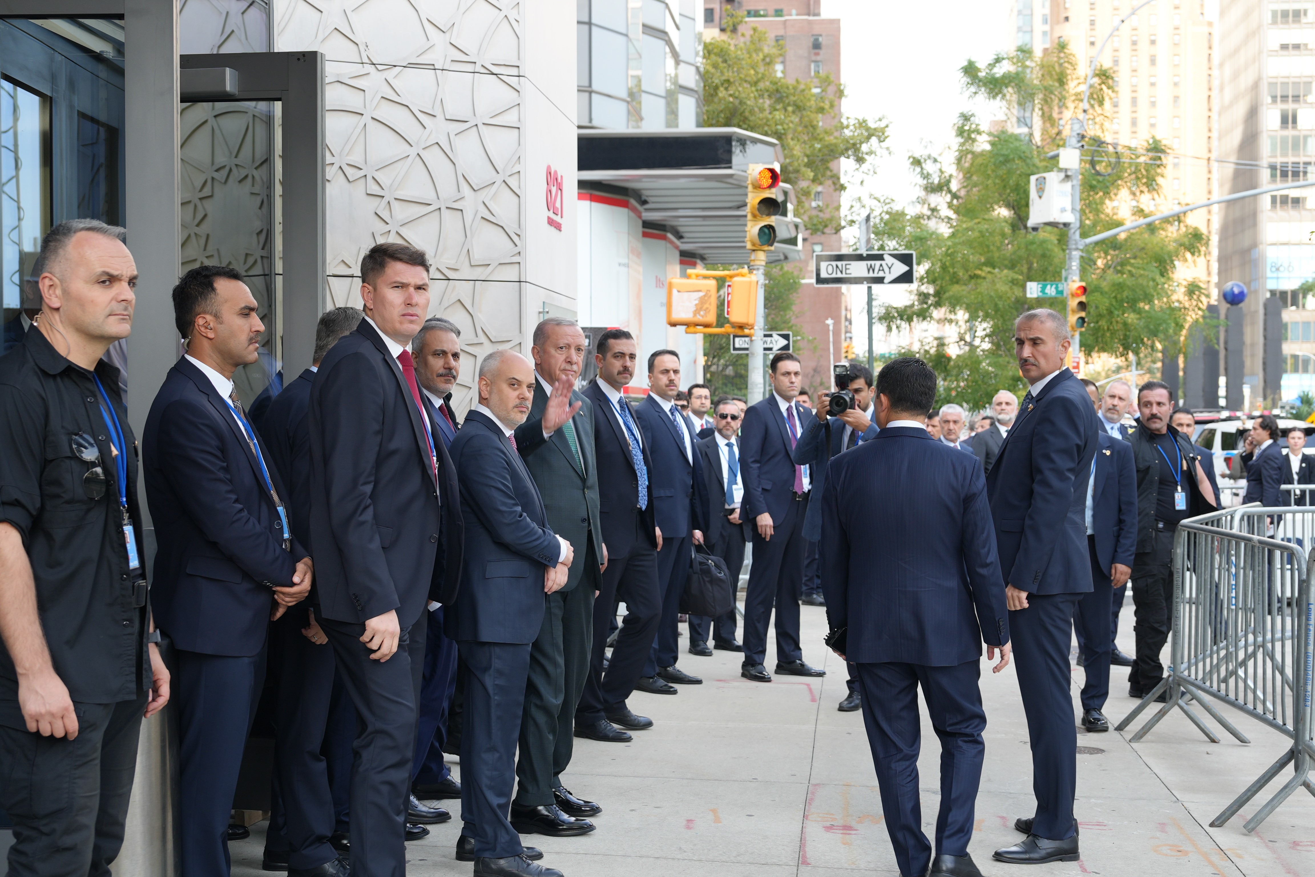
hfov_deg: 38.9
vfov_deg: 26.5
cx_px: 658
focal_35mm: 51
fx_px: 1863
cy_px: 438
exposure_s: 1/160
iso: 125
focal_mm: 34
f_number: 4
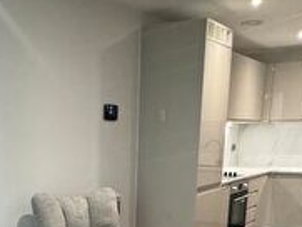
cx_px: 68
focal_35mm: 54
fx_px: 471
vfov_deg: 24.9
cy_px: 260
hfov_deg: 34.6
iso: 320
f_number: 2.2
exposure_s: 1/50
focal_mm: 2.22
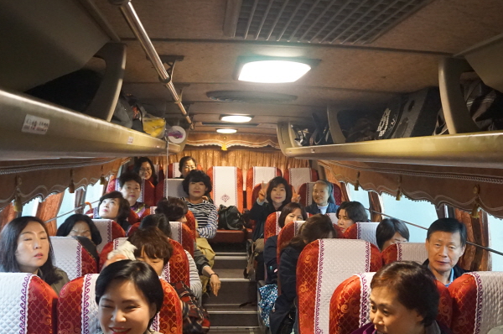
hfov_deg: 48.5
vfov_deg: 33.1
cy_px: 214
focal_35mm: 40
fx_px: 558
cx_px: 266
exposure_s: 1/80
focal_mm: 16
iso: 3200
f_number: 3.5
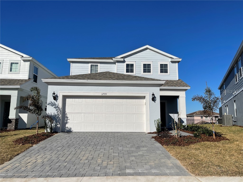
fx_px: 183
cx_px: 122
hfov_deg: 67.3
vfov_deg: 53.1
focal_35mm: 26
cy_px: 91
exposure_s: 1/10989
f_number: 1.6
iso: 32
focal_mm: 5.1
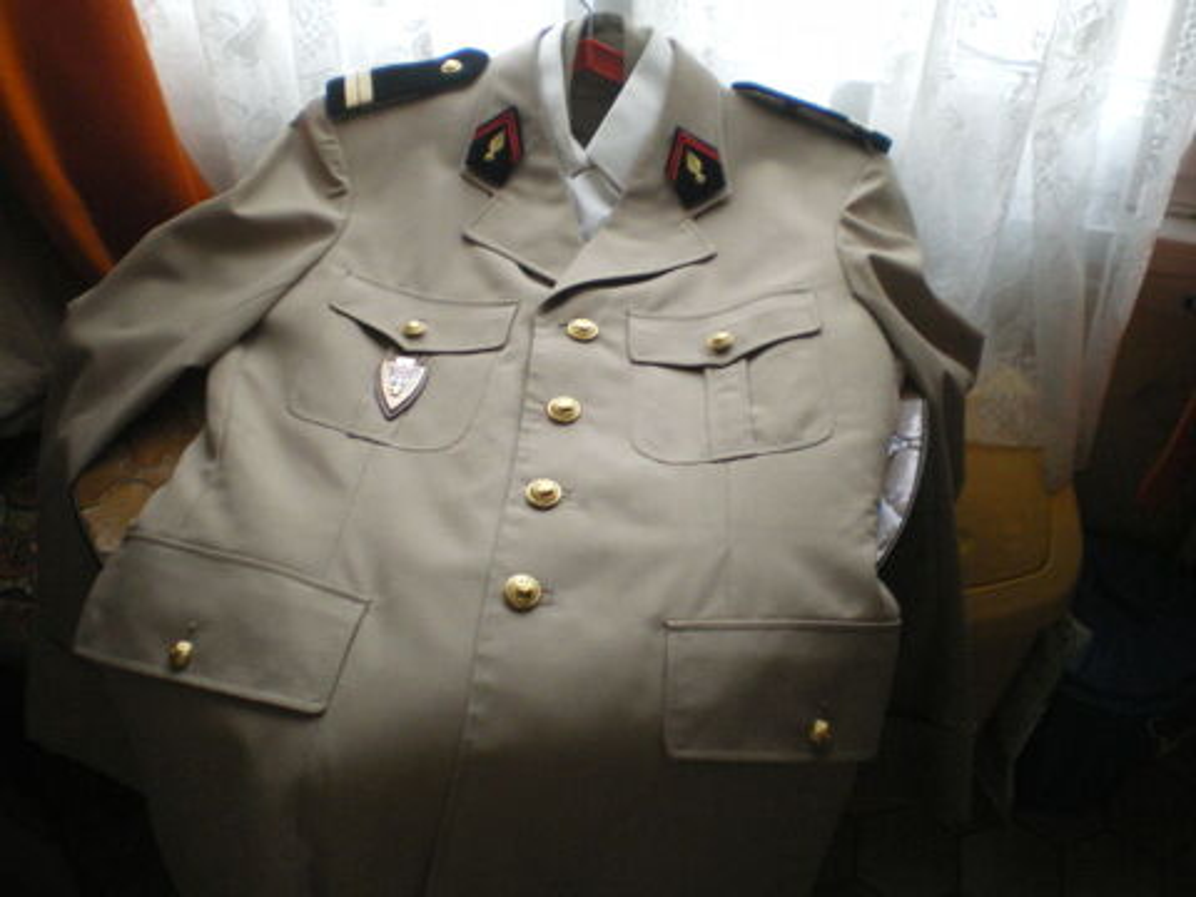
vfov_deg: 37.7
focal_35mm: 38
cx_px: 598
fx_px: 1313
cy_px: 448
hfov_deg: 49.0
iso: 400
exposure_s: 1/50
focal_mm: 6.3
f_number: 3.1
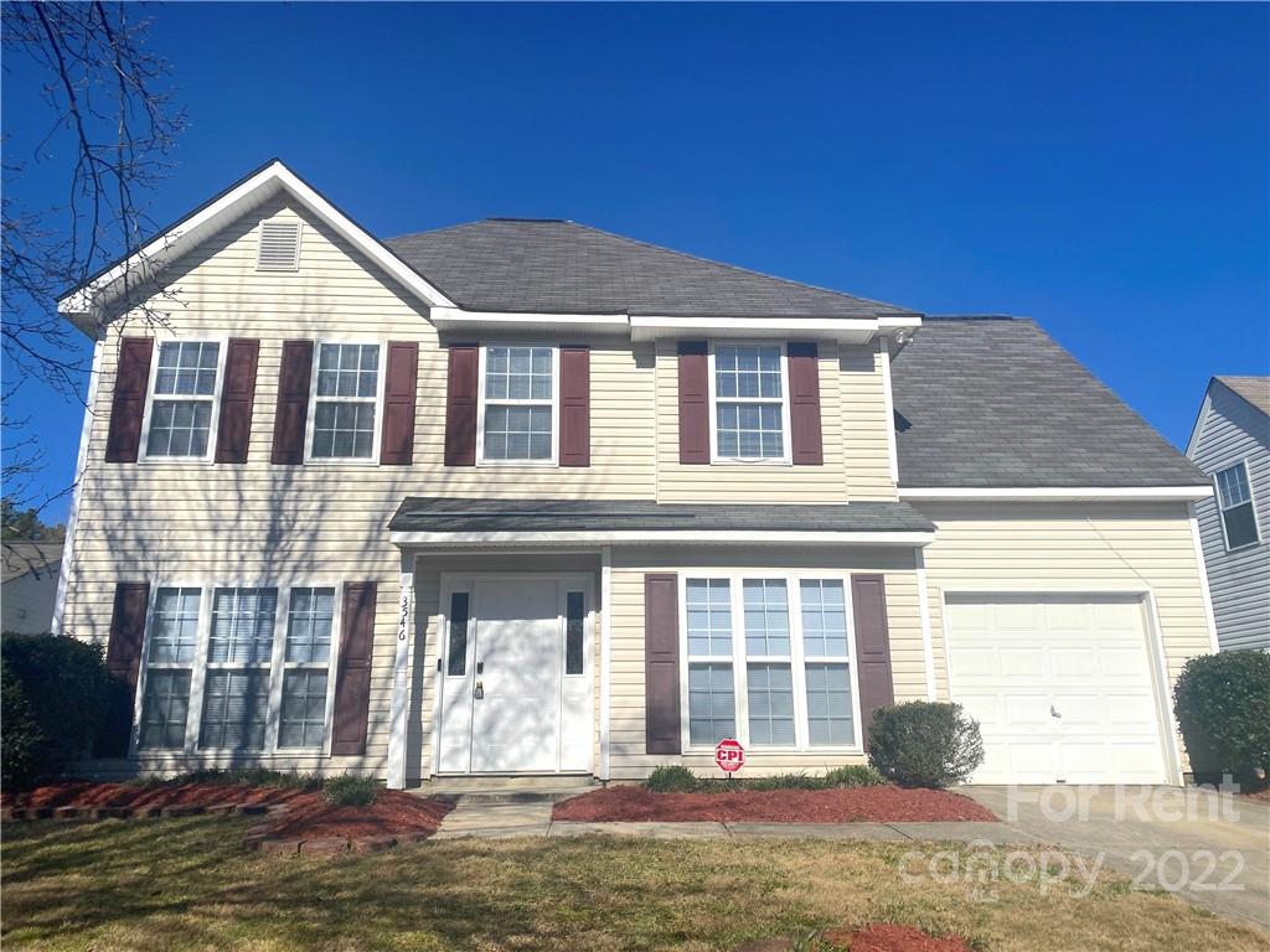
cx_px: 635
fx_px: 954
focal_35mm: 26
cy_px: 476
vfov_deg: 53.1
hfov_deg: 67.3
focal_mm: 4.25
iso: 32
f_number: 1.8
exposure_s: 1/6061
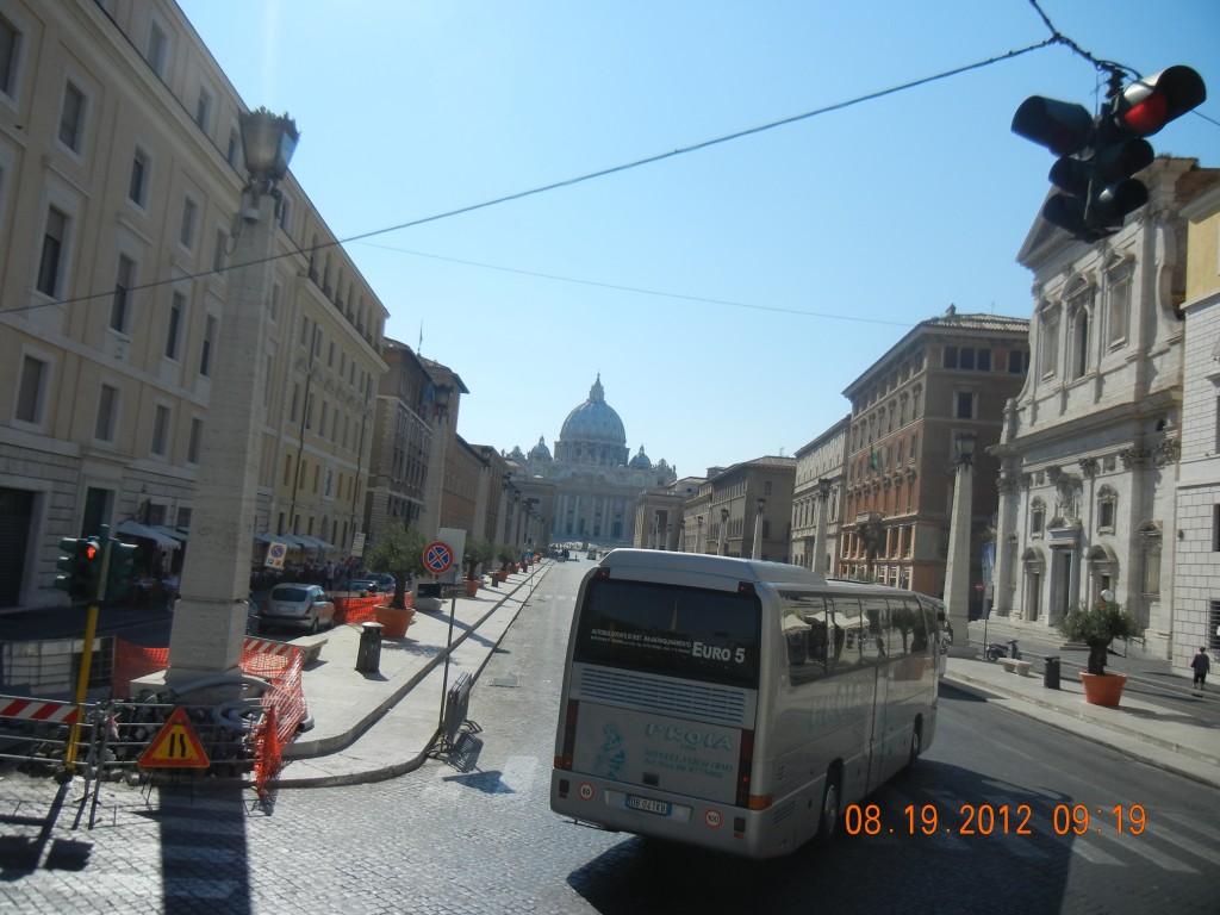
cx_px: 610
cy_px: 458
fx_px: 1057
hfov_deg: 60.0
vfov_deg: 46.8
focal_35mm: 30
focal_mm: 5.4
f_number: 7
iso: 160
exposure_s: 1/527
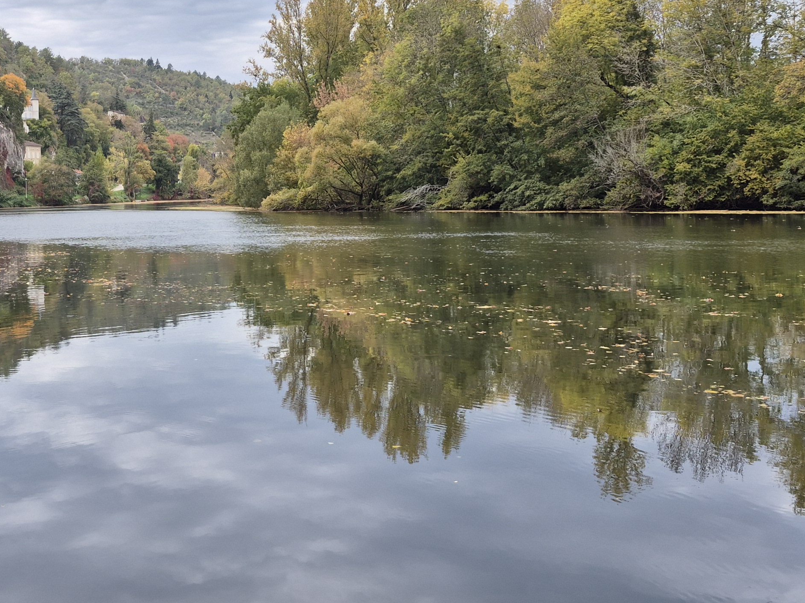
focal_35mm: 49
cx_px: 150
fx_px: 1139
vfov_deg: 29.6
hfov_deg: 37.4
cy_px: 267
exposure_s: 1/197
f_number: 1.8
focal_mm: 5.4
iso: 25
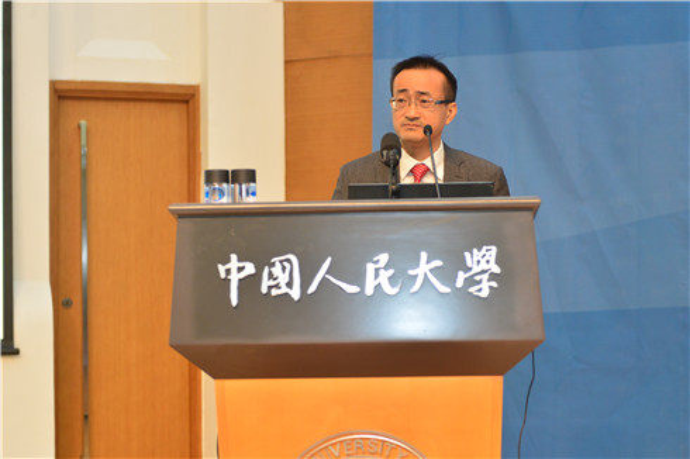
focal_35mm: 56
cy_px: 230
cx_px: 345
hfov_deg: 35.7
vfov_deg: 24.2
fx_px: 1073
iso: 1600
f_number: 3.5
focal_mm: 56
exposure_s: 1/160
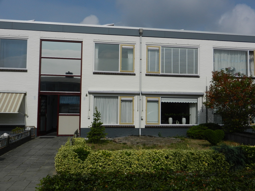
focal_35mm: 33
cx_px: 128
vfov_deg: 42.9
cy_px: 96
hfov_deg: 55.4
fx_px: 243
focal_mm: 5.9
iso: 160
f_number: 7.6
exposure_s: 1/1250
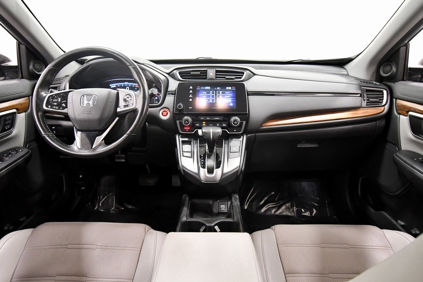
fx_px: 259
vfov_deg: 57.2
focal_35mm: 22
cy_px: 141
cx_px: 212
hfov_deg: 78.6
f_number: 5.3
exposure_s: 1/60
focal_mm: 15
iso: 3200
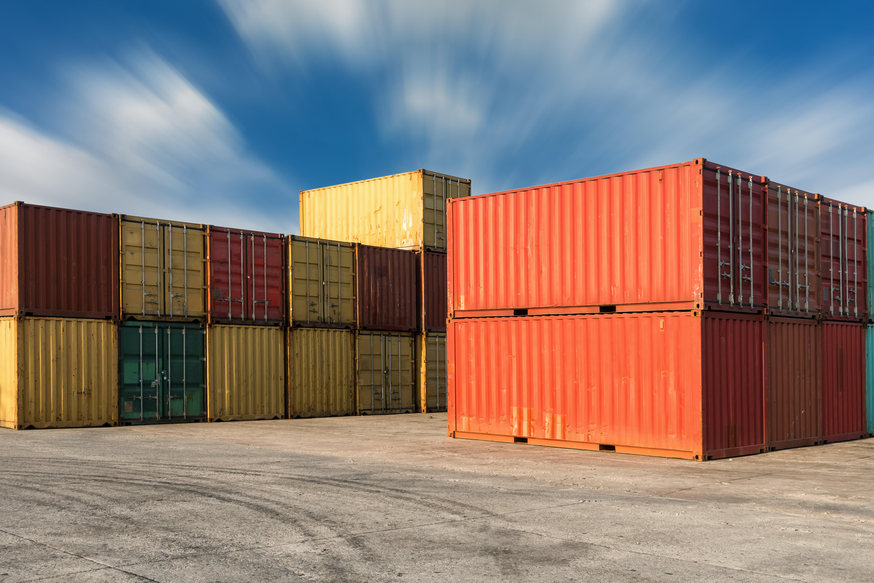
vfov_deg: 35.9
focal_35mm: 37
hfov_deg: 51.9
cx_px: 424
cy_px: 294
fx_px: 898
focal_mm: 12.99
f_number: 5.6
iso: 100
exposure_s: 1/320
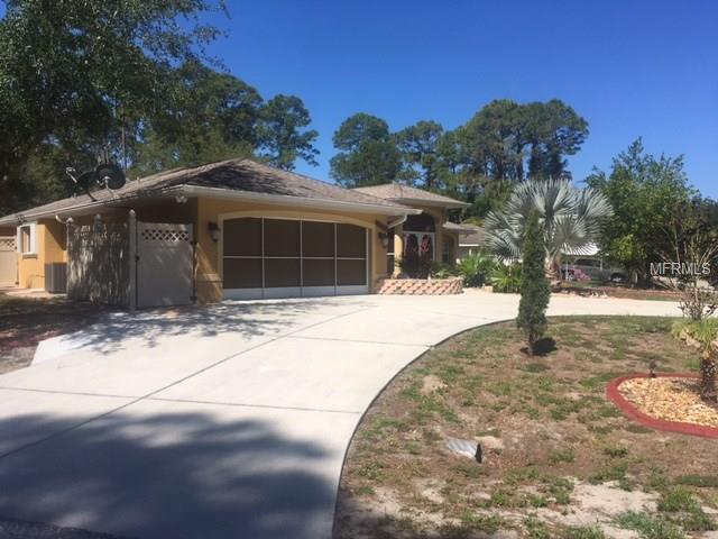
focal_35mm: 29
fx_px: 602
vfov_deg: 48.2
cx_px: 359
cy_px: 270
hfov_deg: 61.7
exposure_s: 1/2331
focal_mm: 4.15
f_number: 2.2
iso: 25
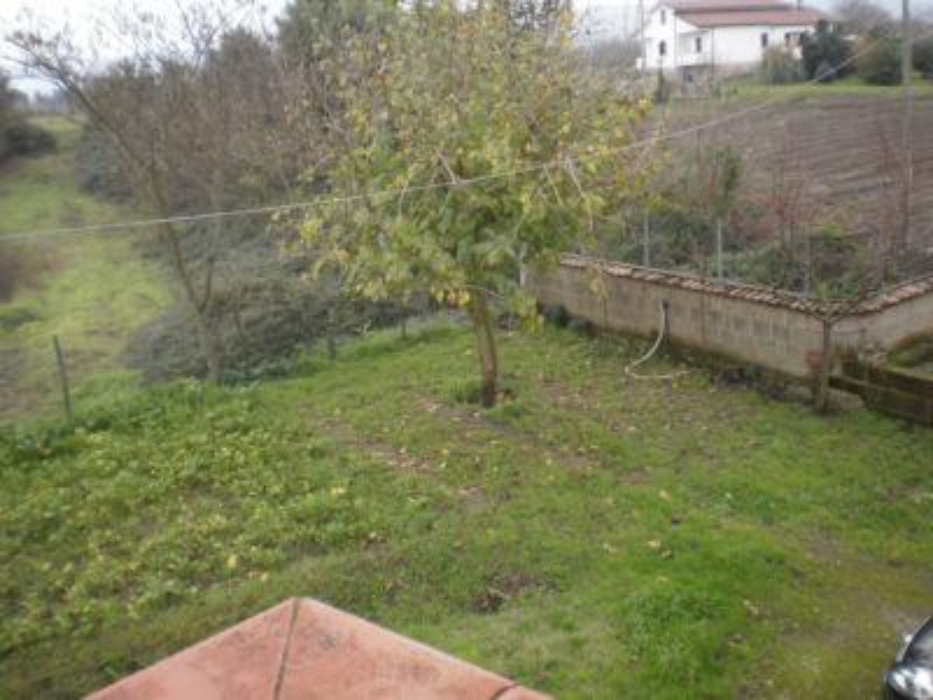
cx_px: 466
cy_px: 350
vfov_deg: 39.7
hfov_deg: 51.4
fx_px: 970
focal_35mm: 36
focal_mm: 6.3
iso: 100
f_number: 3.1
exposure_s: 1/160
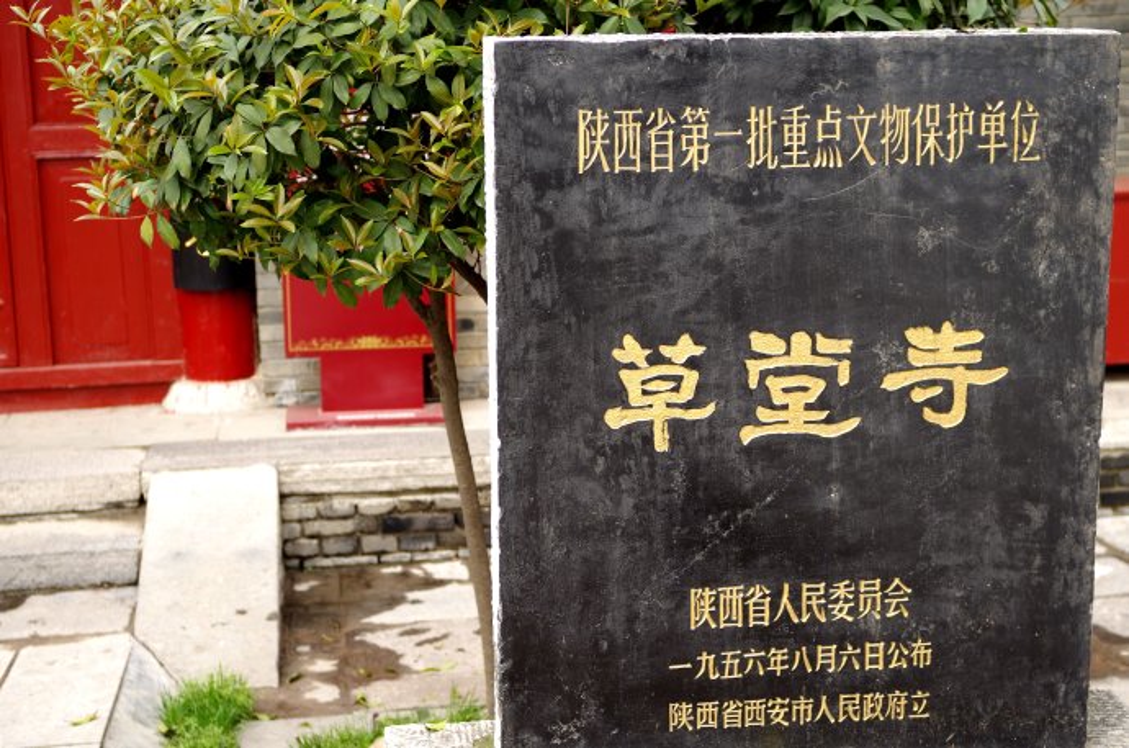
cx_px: 564
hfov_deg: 33.5
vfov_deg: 22.5
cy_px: 374
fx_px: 1878
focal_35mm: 60
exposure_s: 1/160
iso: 100
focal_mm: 40
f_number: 4
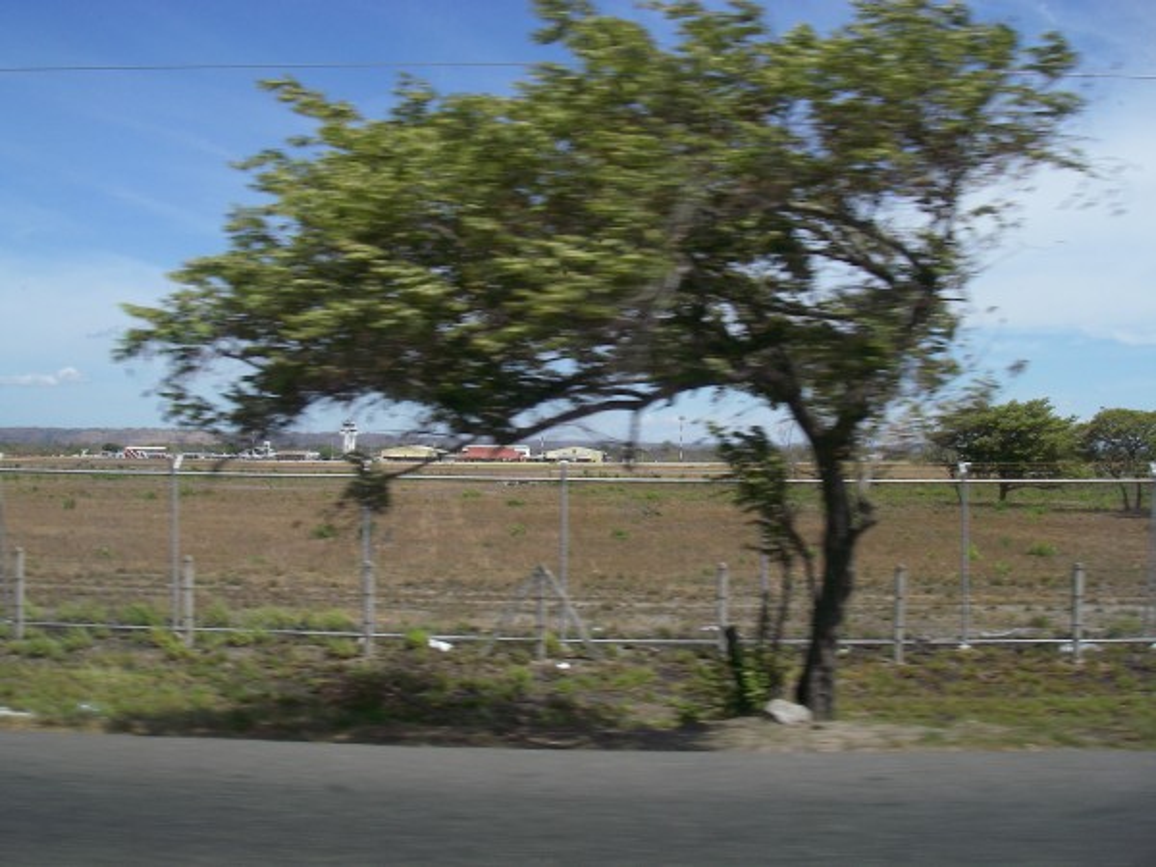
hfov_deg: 49.0
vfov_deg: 37.7
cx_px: 578
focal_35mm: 38
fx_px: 1269
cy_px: 434
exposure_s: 1/250
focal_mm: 6.3
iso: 64
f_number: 6.6
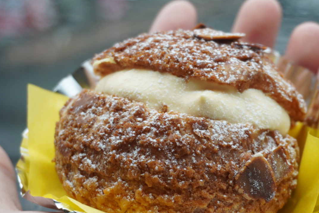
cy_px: 130
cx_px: 211
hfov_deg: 23.1
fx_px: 778
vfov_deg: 15.6
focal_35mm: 88
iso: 100
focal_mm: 39
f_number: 5.6
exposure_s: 1/60
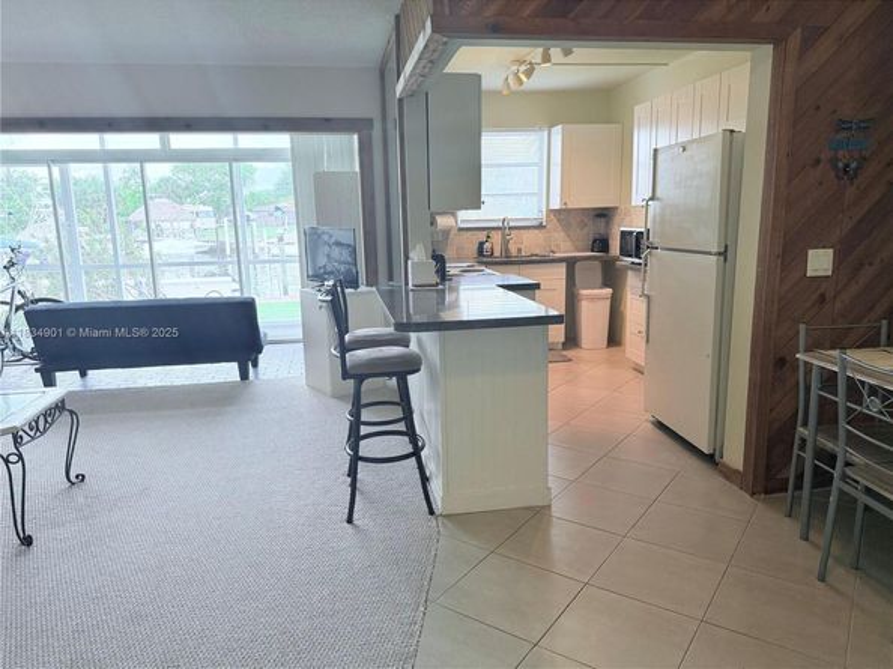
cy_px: 334
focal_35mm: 24
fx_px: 619
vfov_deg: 56.8
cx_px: 446
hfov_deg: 71.6
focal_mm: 6.76
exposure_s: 1/155
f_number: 1.78
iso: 200
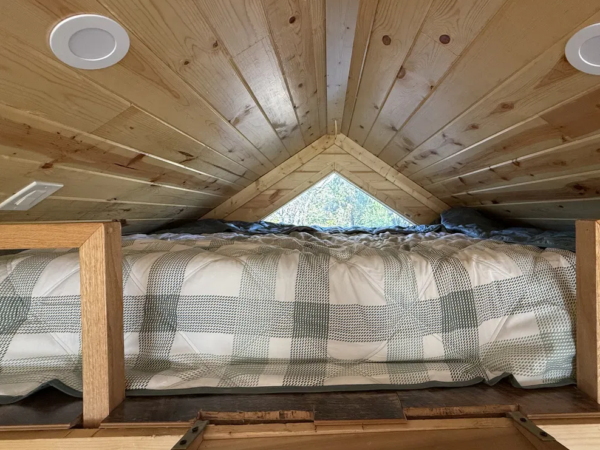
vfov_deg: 74.6
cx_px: 338
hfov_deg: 90.6
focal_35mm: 17
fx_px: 295
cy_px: 210
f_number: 2.2
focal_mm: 2.22
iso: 250
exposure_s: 1/99
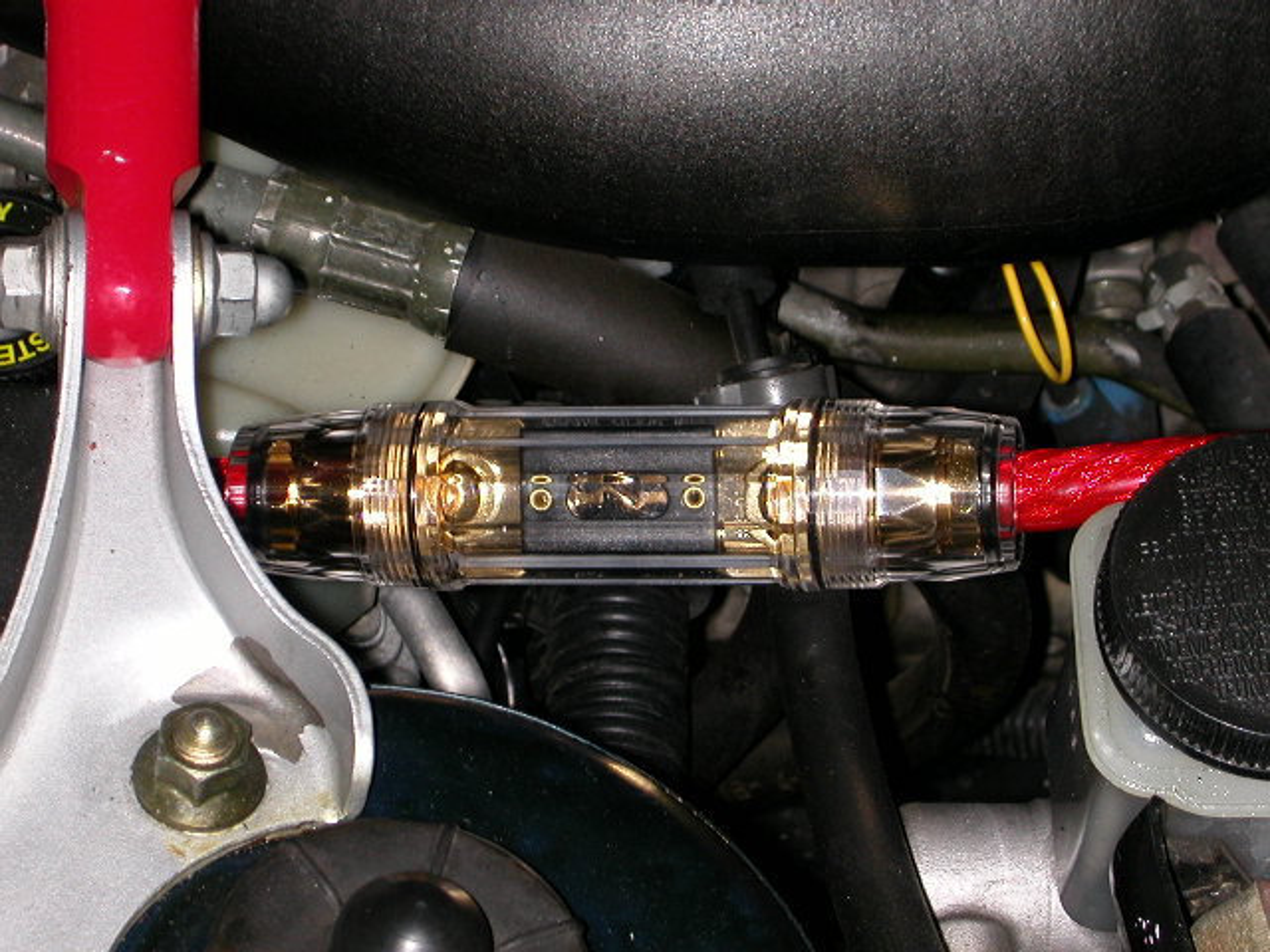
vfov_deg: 13.3
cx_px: 635
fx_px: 4072
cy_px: 476
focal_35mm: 111
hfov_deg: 17.7
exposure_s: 1/59.9
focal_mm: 16.8
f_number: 4.8
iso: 105
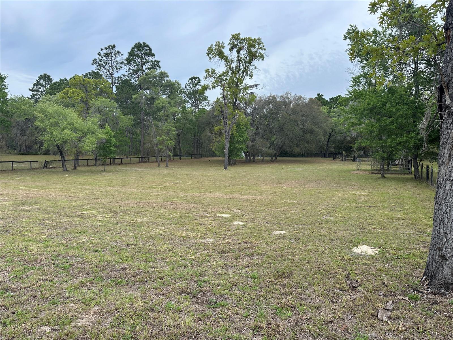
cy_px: 170
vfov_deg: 56.8
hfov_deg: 71.6
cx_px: 226
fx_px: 314
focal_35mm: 24
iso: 80
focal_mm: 6.86
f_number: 1.78
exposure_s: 1/1029
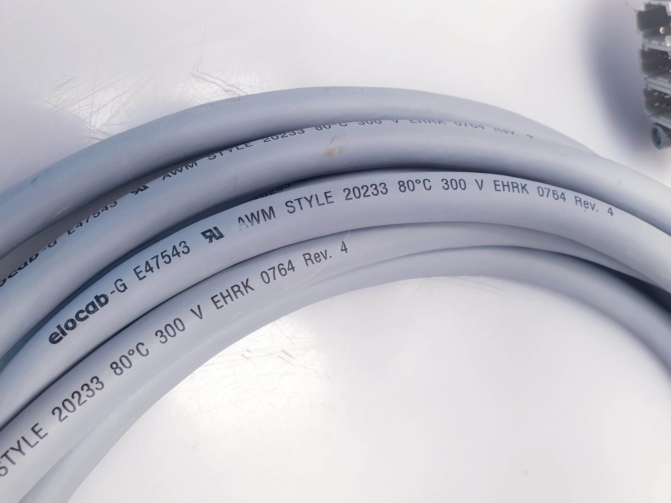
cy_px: 252
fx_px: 504
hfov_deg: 67.3
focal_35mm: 26
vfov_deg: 53.1
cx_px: 336
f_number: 2.4
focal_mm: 4.3
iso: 64
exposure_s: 1/50
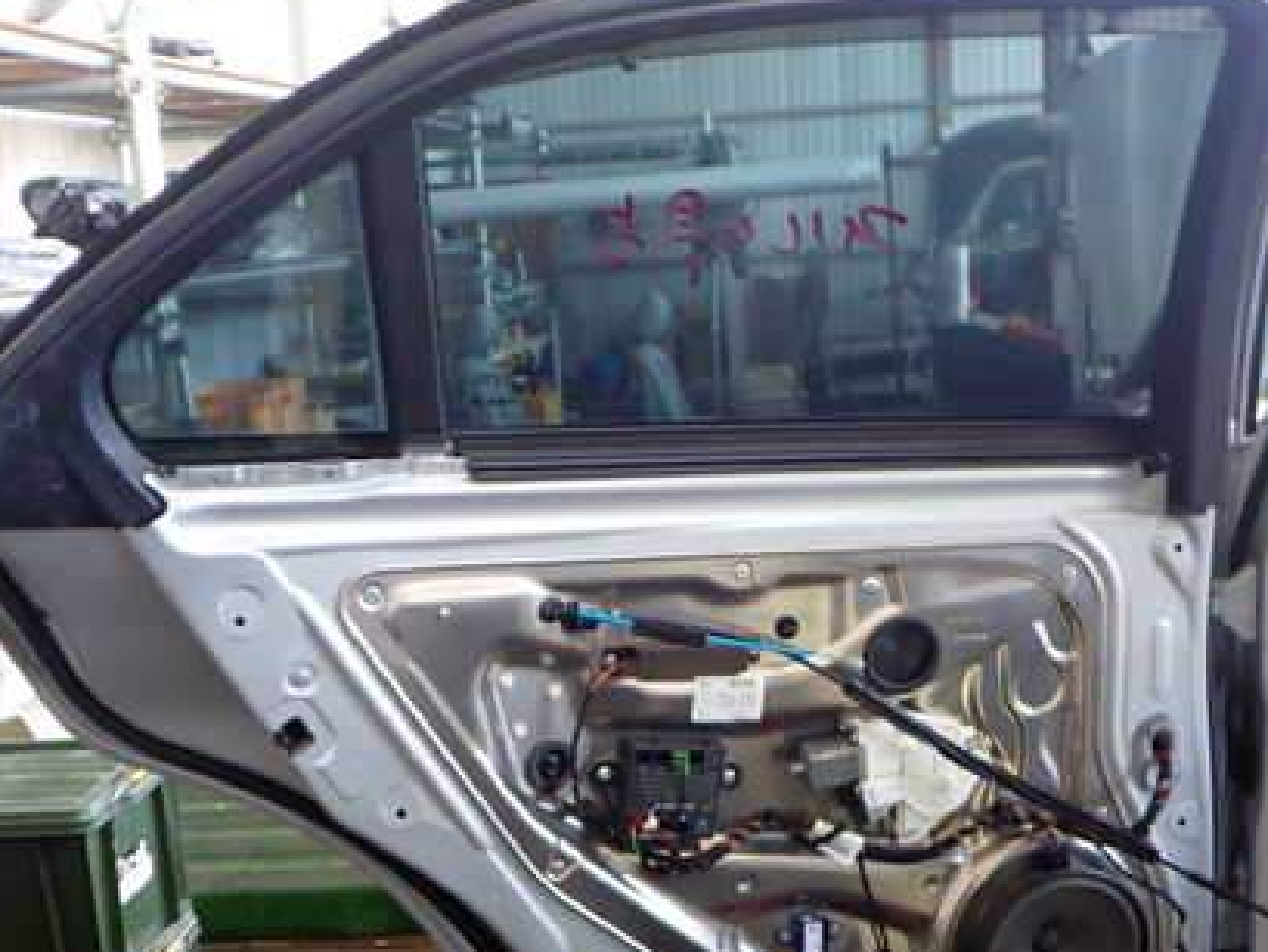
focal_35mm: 44
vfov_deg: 32.8
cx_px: 648
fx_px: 1612
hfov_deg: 42.9
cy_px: 555
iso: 200
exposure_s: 1/40
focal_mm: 5.4
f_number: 2.3
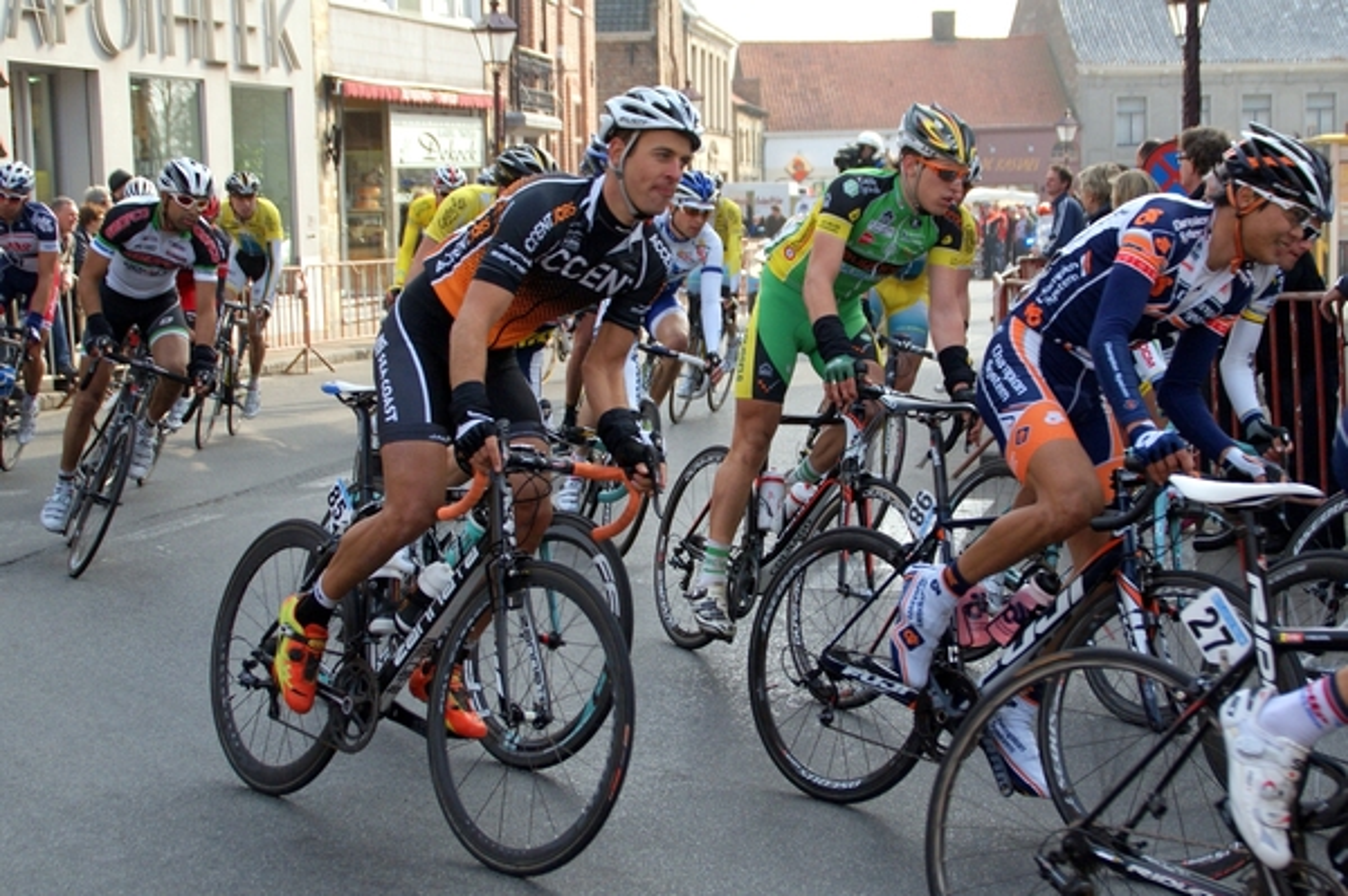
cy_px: 448
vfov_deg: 29.8
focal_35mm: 45
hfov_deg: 43.6
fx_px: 1684
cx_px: 674
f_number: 4
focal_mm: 30
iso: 200
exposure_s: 1/1000
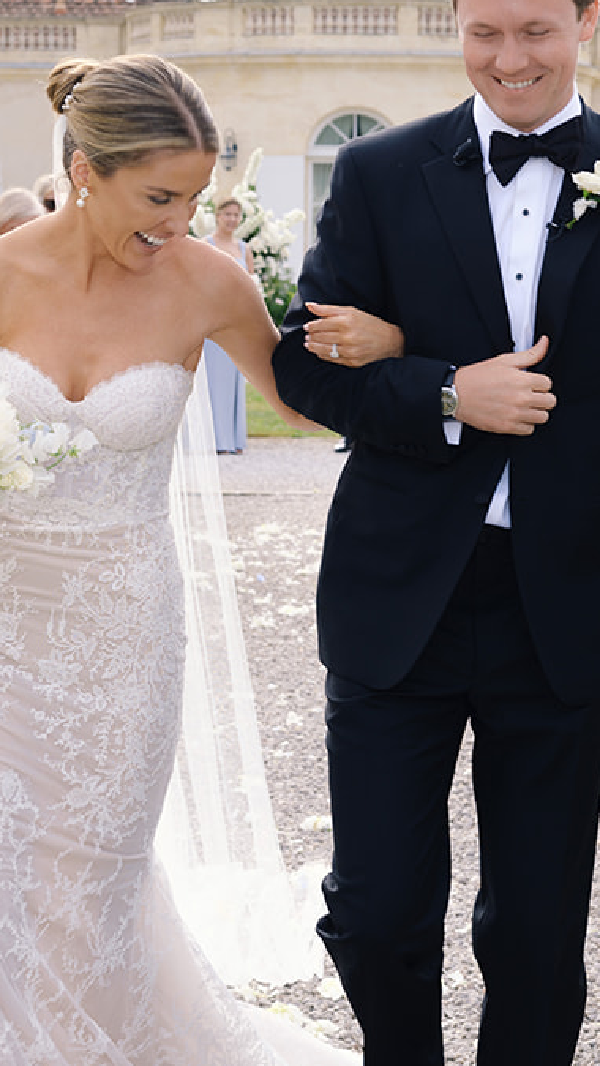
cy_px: 420
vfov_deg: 22.9
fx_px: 2629
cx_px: 289
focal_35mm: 93
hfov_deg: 13.0
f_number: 6.4
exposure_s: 1/125
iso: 100
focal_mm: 45
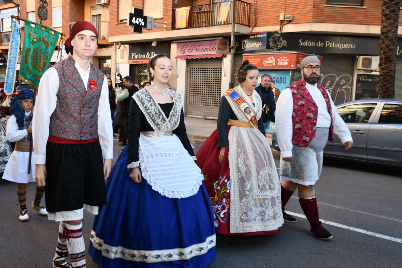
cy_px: 134
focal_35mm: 36
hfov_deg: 53.1
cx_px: 201
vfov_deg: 36.9
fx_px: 402
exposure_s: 1/100
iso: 200
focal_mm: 24
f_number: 5
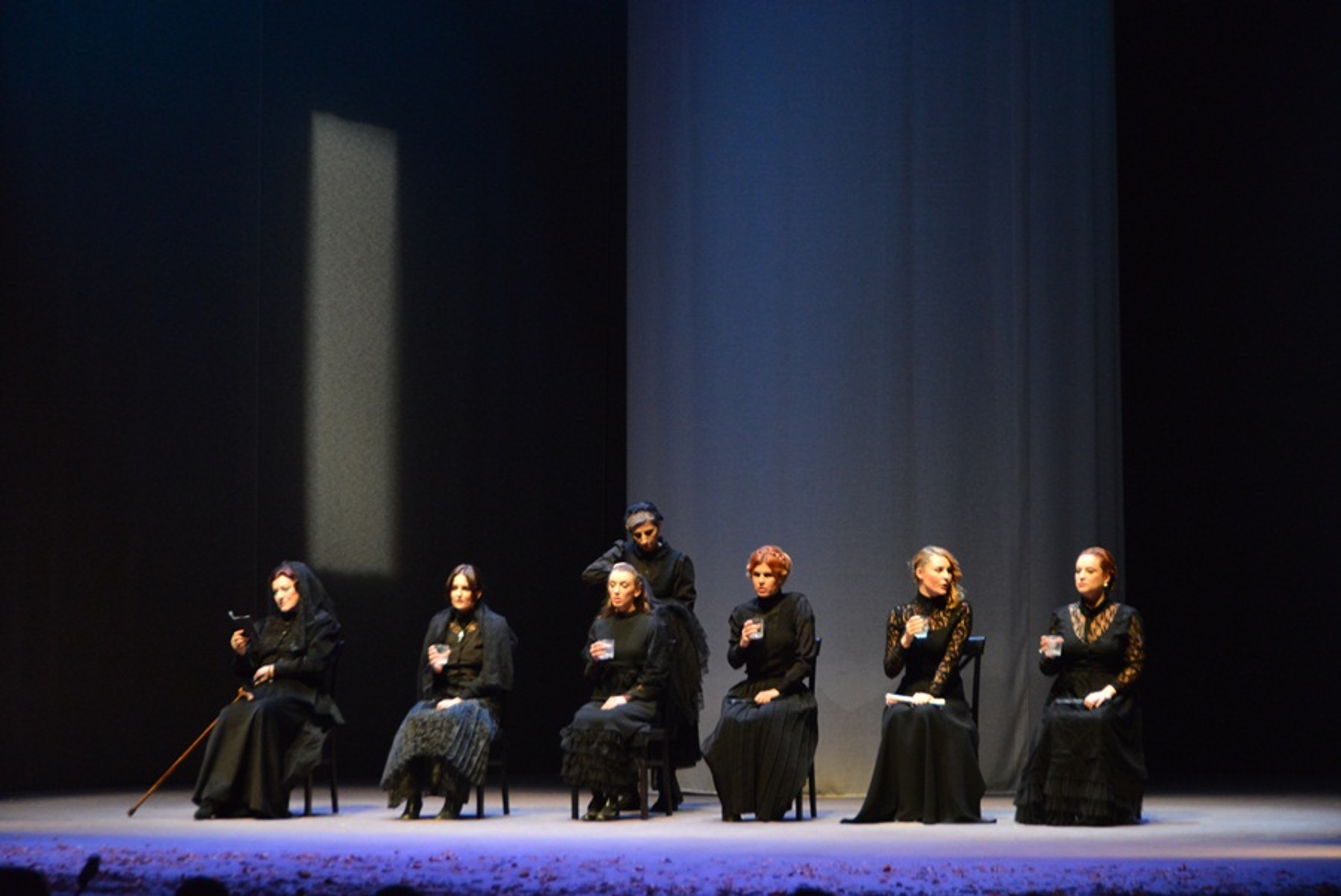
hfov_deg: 23.9
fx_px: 3168
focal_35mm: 85
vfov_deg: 16.1
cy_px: 448
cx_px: 670
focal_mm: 85
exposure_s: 1/80
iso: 4000
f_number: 5.6
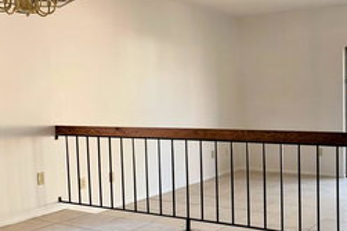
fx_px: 443
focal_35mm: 46
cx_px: 263
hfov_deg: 41.4
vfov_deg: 29.2
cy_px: 129
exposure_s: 1/60
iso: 125
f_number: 1.8
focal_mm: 4.25
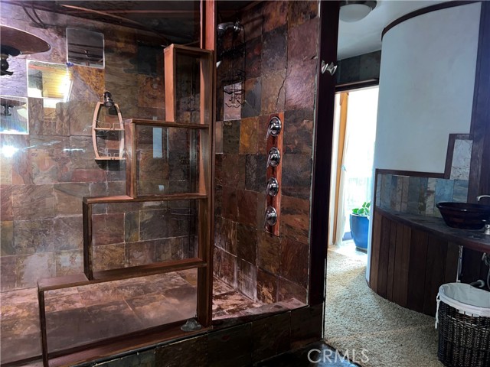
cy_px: 184
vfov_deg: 53.1
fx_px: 368
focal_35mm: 26
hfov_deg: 67.3
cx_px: 245
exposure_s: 1/4
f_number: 1.5
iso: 64
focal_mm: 5.7
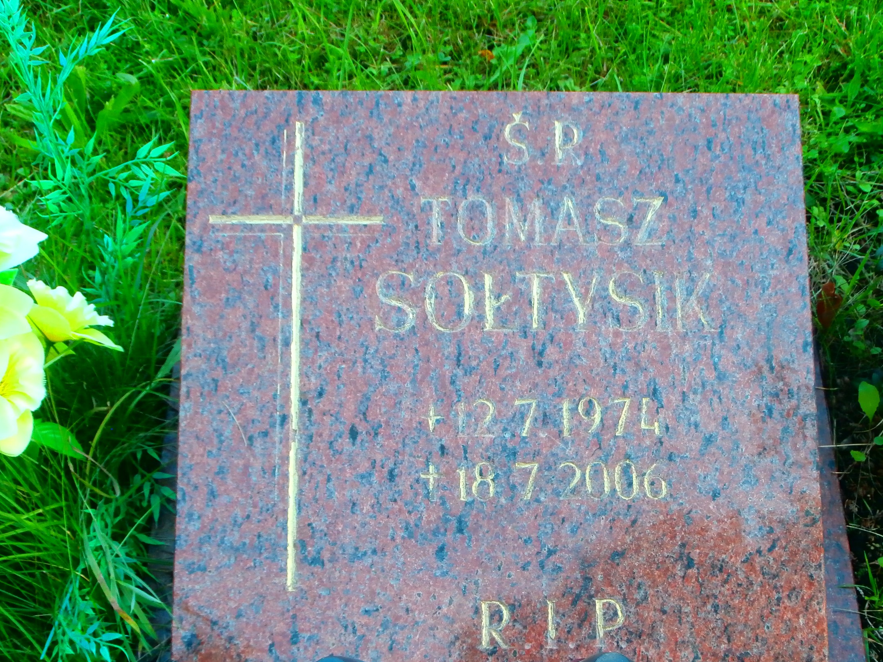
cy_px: 444
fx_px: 1352
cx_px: 529
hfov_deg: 36.0
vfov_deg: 27.3
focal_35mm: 53
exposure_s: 1/80
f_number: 3.9
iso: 125
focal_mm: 6.67
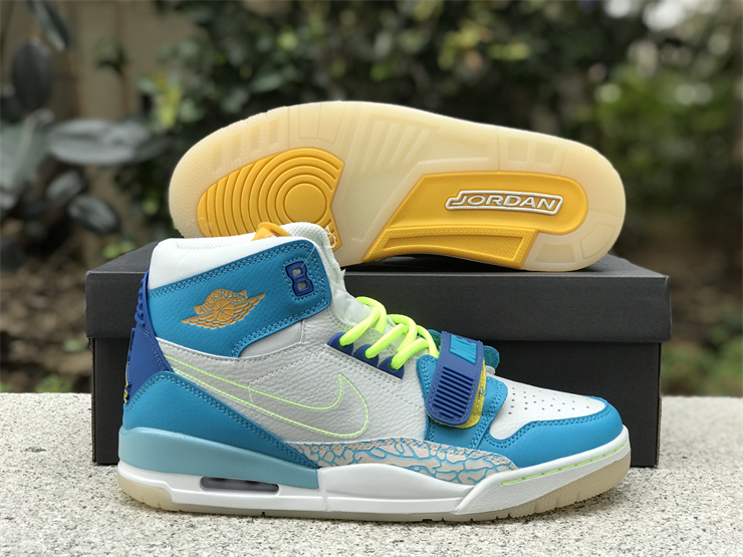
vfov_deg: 25.7
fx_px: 1223
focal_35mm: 57
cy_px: 278
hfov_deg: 33.8
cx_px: 372
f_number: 2.8
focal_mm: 6.6
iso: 20
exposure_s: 1/50
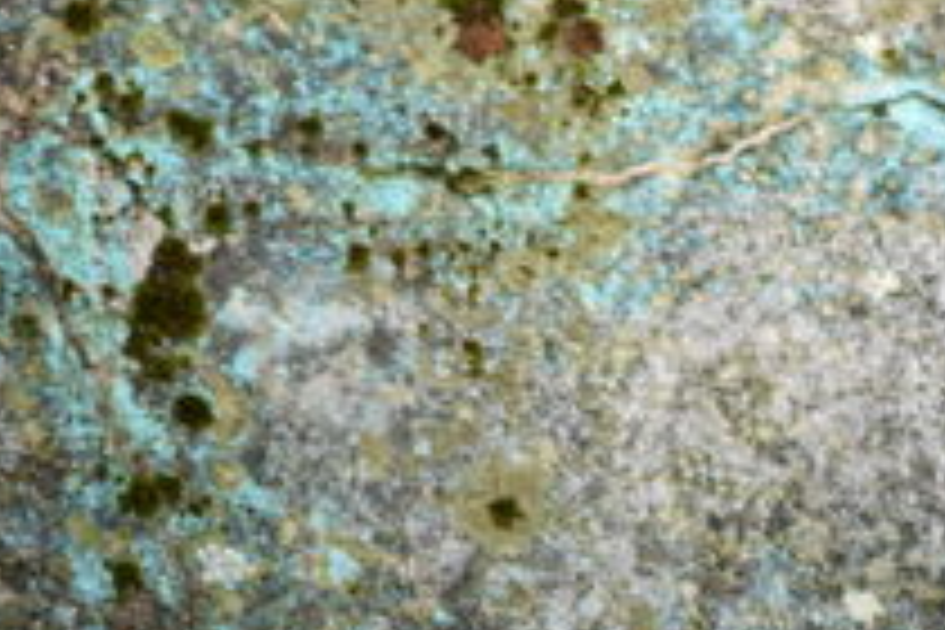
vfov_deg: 1.5
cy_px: 742
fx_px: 24883
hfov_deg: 2.2
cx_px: 644
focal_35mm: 948
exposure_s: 1/1000
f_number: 5
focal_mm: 260
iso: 500
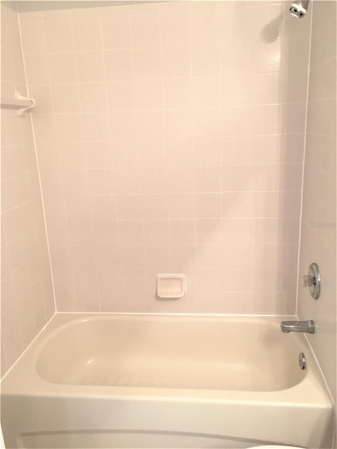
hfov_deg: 48.2
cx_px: 168
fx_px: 376
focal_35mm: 29
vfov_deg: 61.7
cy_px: 224
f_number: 2.2
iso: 200
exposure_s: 1/33
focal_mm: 4.15
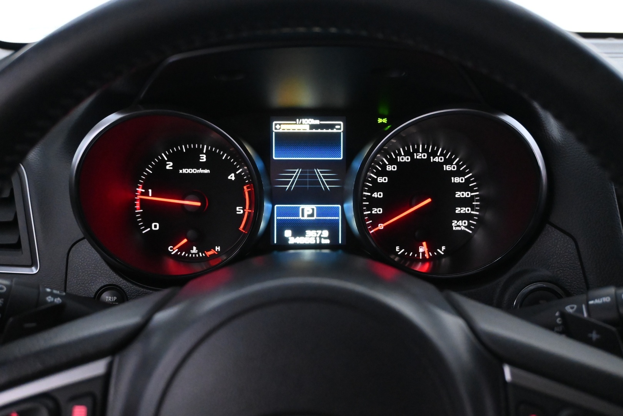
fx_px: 649
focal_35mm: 38
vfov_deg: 35.5
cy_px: 208
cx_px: 312
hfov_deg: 51.3
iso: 6400
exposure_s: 1/60
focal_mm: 25
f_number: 4.5
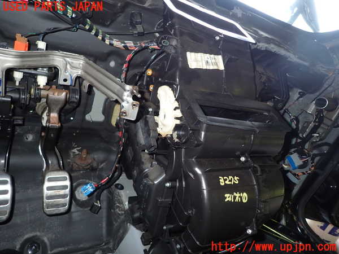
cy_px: 127
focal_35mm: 25
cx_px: 170
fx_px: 245
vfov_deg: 54.9
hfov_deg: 69.4
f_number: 2
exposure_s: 1/30
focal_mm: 4.5
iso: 200
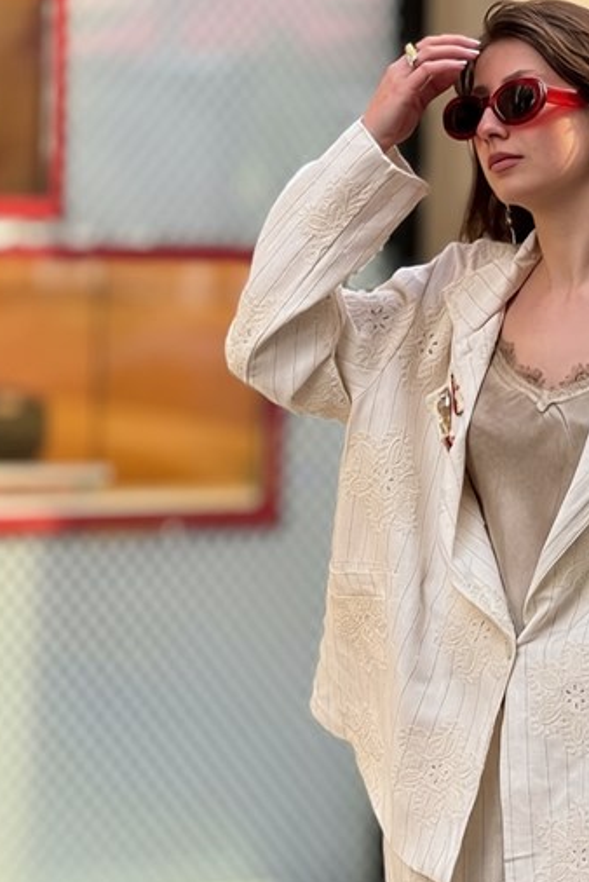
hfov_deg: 6.6
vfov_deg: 9.9
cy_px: 565
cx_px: 525
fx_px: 5073
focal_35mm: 207
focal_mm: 15.66
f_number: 2.8
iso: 50
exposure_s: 1/150
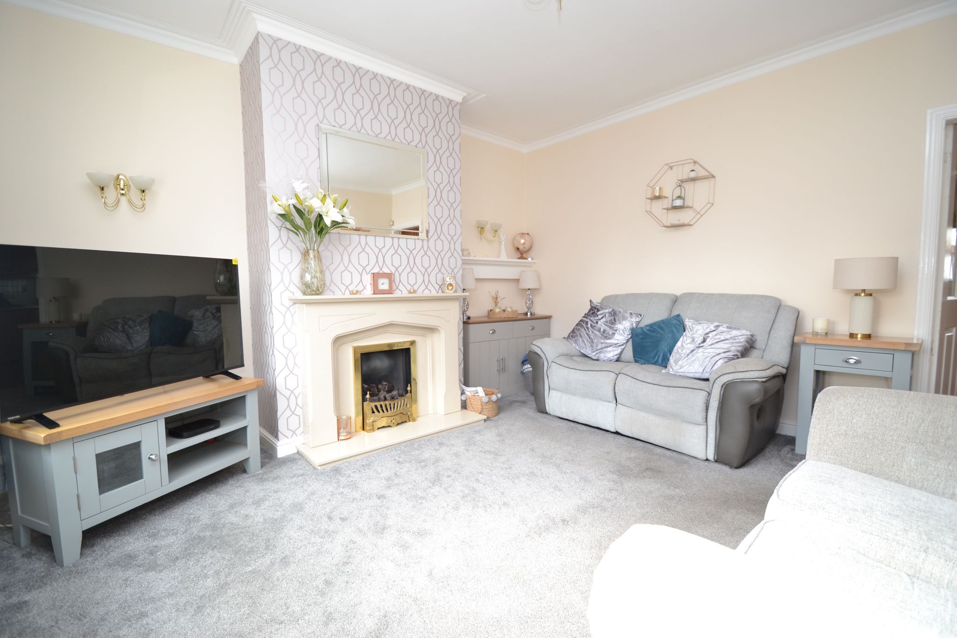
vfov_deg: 77.3
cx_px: 478
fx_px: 399
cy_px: 319
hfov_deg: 100.4
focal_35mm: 15
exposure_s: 1/60
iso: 400
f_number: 4
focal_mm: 10
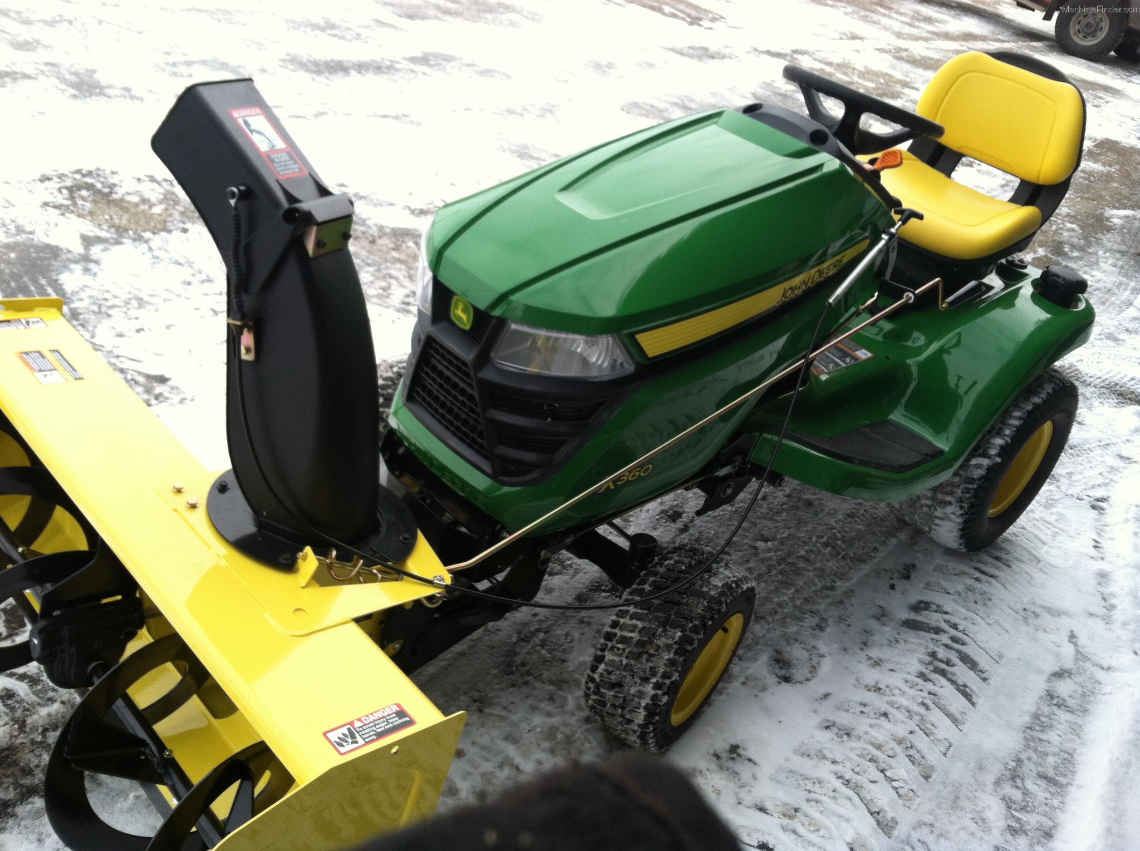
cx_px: 570
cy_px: 426
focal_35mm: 35
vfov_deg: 40.6
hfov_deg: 52.7
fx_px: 1151
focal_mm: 3.85
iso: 80
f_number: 2.8
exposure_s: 1/244
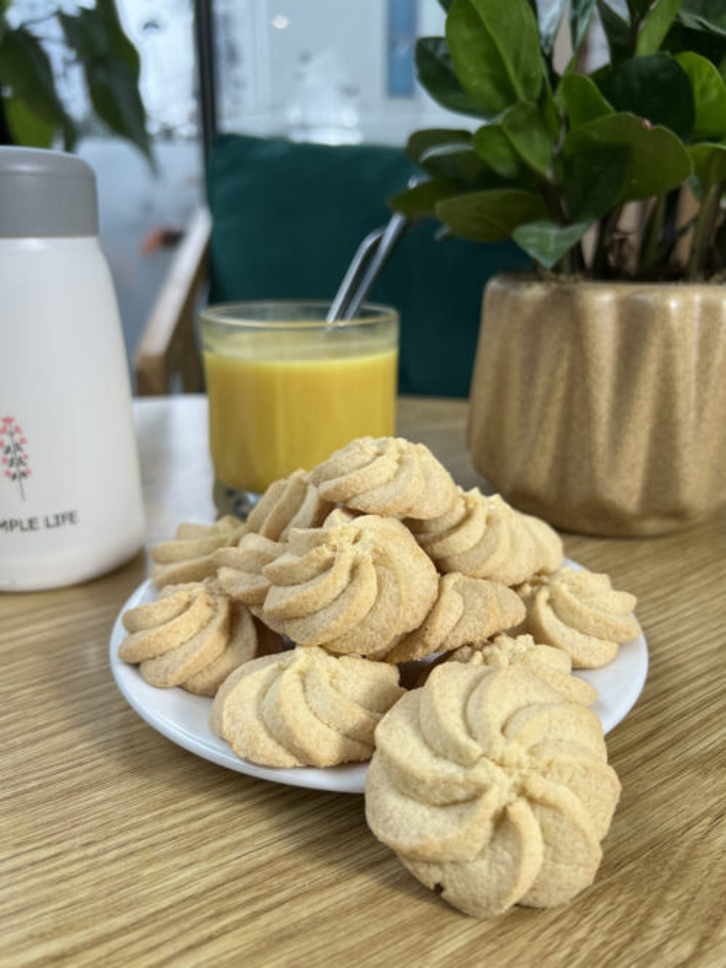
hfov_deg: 53.0
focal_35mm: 26
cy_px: 484
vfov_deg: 67.3
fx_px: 727
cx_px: 363
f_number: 1.5
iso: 40
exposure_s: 1/224
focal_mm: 5.7
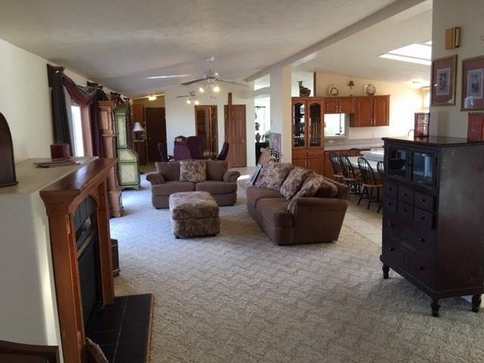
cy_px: 182
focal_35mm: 29
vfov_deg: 48.2
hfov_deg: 61.7
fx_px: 405
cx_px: 242
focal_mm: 4.15
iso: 32
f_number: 2.2
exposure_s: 1/30
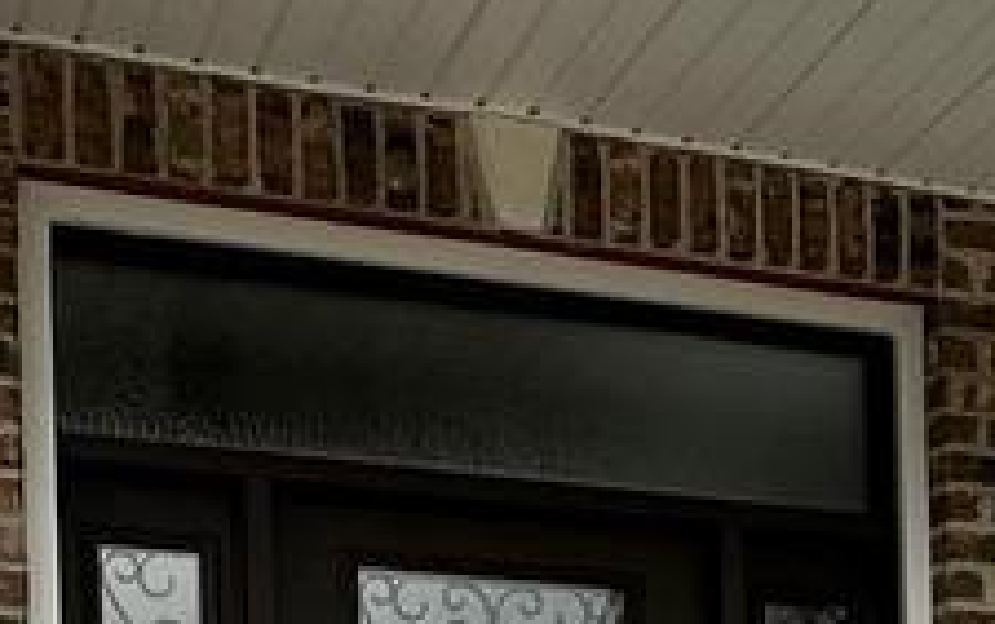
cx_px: 893
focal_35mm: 95
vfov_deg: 12.2
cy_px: 1244
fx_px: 2578
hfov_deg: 21.4
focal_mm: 2.22
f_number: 2.2
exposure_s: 1/400
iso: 40
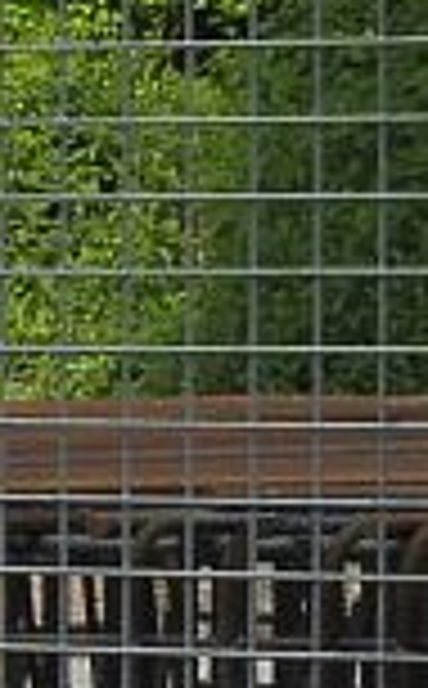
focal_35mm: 604
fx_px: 11326
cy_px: 364
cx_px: -1694
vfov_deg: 3.5
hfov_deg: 2.1
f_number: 7.1
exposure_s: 1/200
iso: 100
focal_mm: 15.1
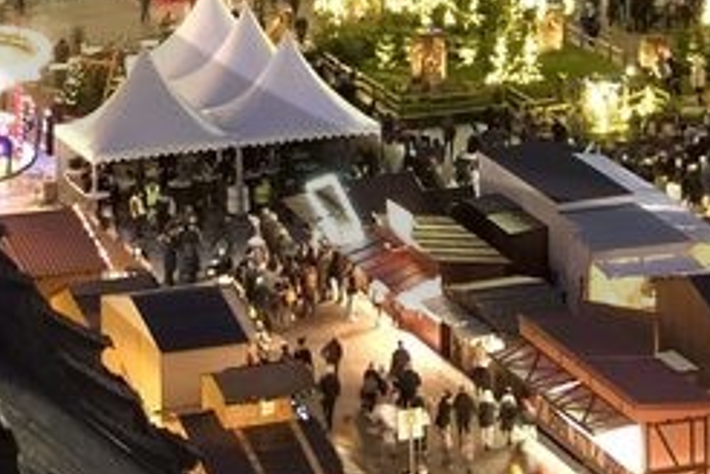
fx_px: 4871
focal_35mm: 247
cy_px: -841
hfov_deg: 8.3
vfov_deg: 5.3
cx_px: 776
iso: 800
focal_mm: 38
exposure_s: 1/2.5
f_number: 7.1
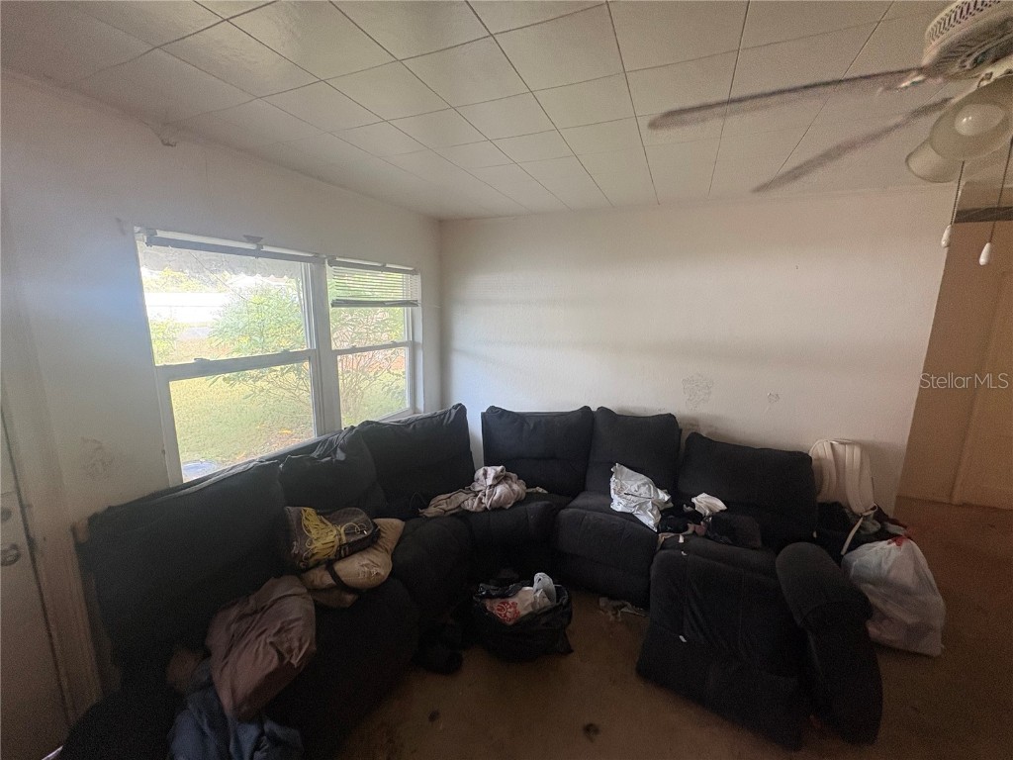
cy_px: 380
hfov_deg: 102.1
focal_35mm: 14
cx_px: 506
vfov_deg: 85.7
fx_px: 410
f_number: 2.2
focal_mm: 2.22
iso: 320
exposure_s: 1/60
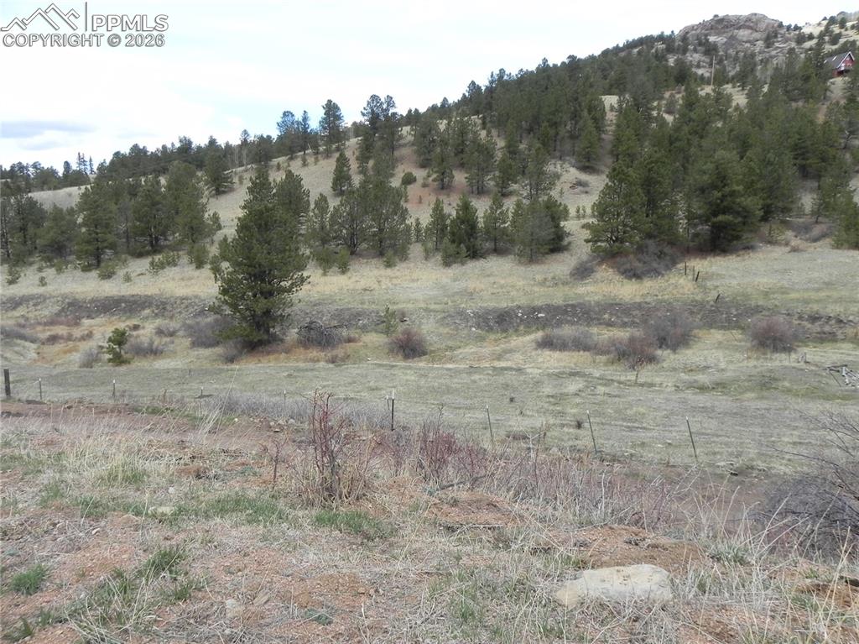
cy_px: 322
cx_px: 430
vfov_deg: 53.0
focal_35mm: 26
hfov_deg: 67.3
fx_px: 645
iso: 160
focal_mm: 4.6
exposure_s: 1/277
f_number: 6.3
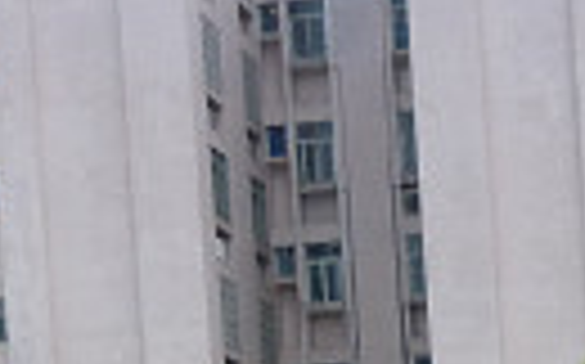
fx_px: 3011
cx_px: 518
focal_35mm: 189
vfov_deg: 6.4
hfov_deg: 11.0
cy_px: 1056
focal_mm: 5.5
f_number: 2.8
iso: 80
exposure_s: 1/125
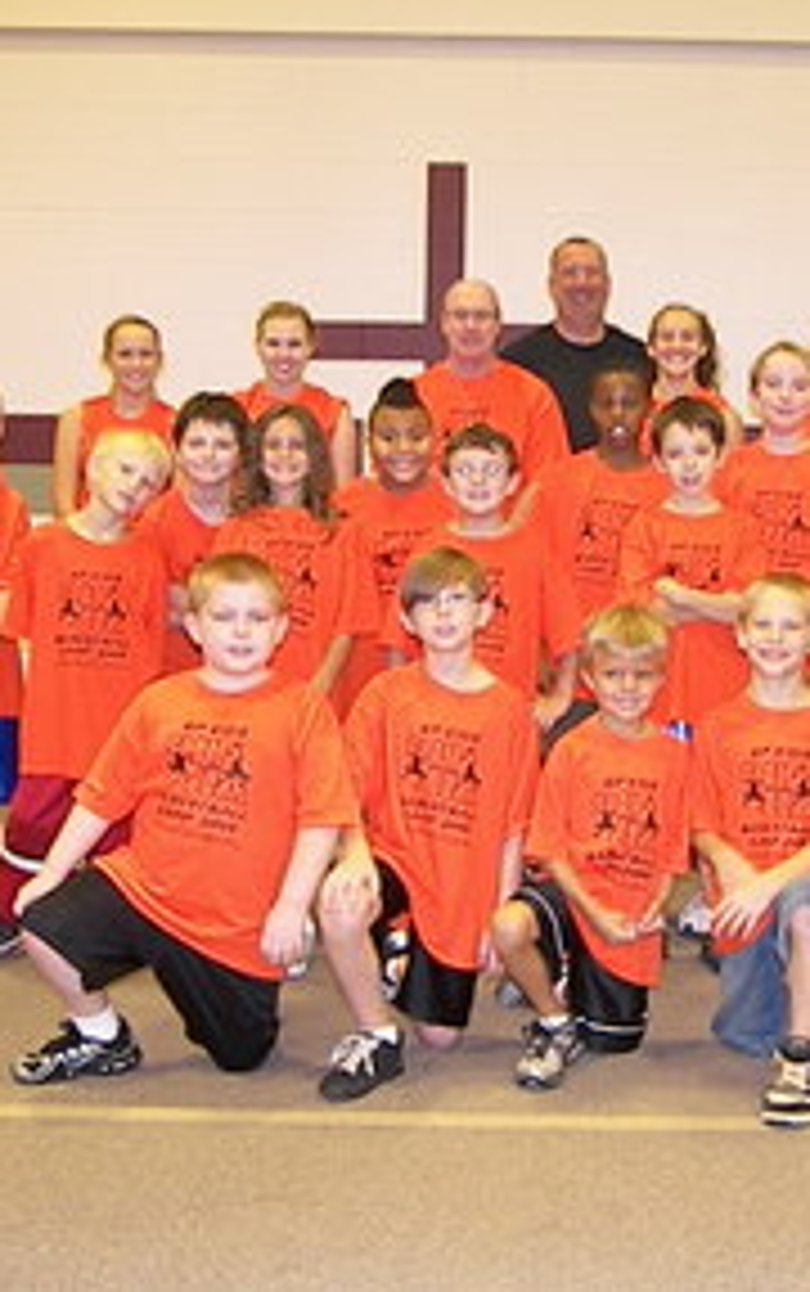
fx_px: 1726
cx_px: 556
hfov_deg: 26.2
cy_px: 646
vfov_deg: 41.0
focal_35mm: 49
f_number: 3.2
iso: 400
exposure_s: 1/30
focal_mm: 7.1
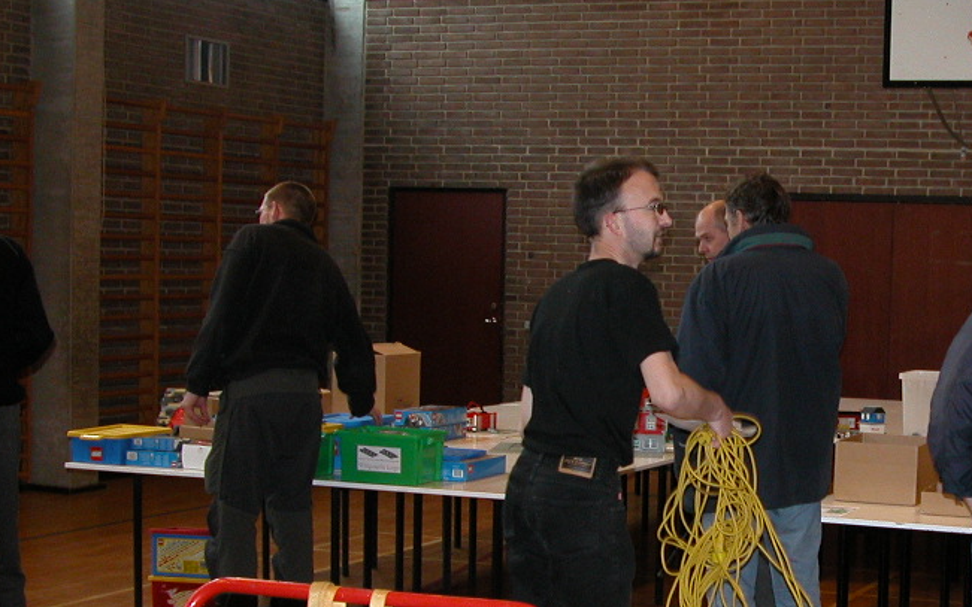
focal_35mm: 73
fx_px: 1934
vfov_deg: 17.8
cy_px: 424
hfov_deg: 27.7
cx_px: 772
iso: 200
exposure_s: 1/60
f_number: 2.8
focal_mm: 8.9
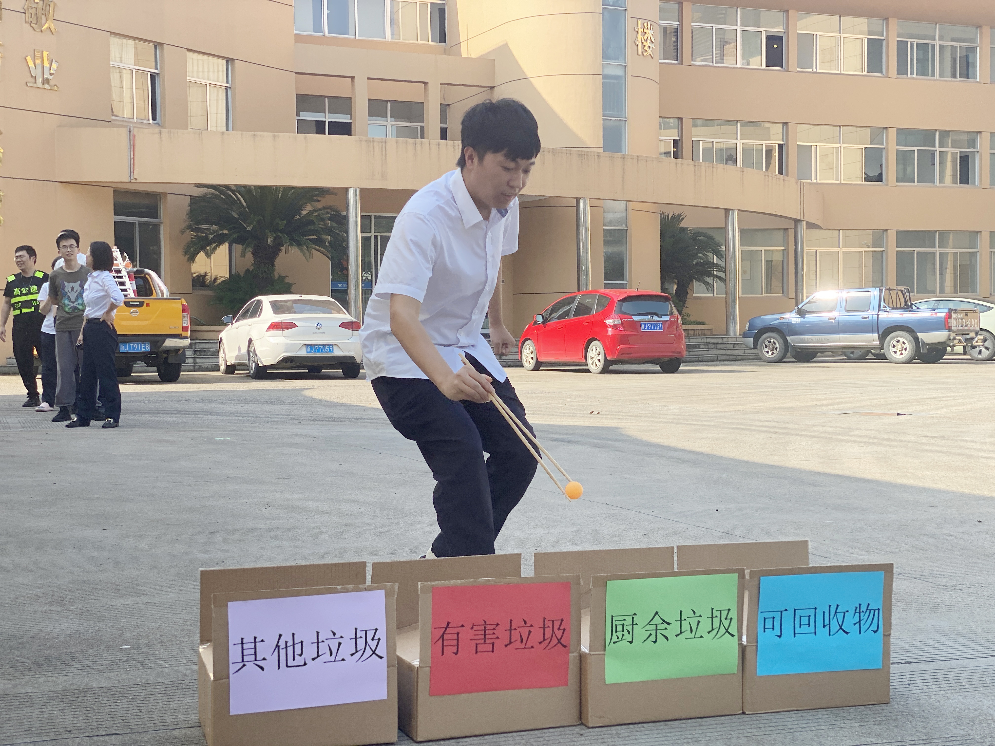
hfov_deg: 36.8
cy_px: 373
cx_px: 498
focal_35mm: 52
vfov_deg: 28.0
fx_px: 1495
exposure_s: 1/432
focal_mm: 6
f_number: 2
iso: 20
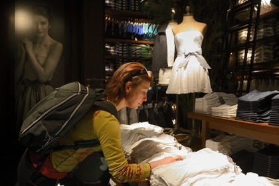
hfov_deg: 73.7
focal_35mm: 24
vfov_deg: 53.1
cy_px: 93
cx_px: 140
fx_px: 186
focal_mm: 24
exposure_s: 1/100
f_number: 4.5
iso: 1600
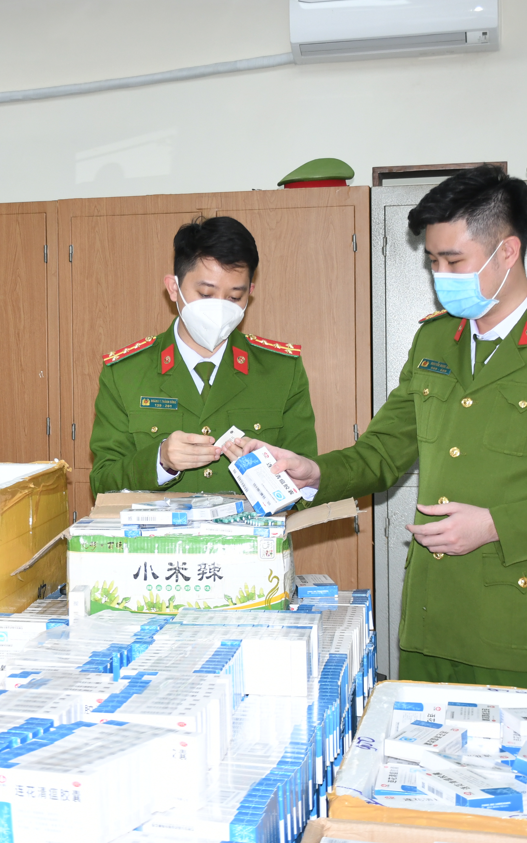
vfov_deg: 29.8
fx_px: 1586
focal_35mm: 69
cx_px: 131
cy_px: 421
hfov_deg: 18.7
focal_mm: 30
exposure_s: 1/200
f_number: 4.5
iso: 500
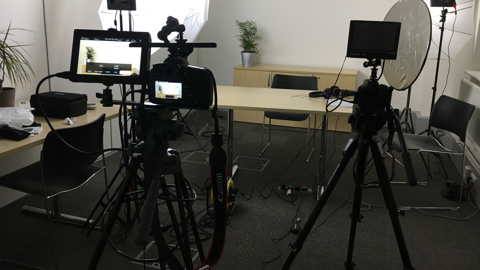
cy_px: 112
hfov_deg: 61.0
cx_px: 241
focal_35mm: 32
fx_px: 407
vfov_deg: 36.6
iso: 100
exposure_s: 1/33
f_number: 2.2
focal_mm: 4.15
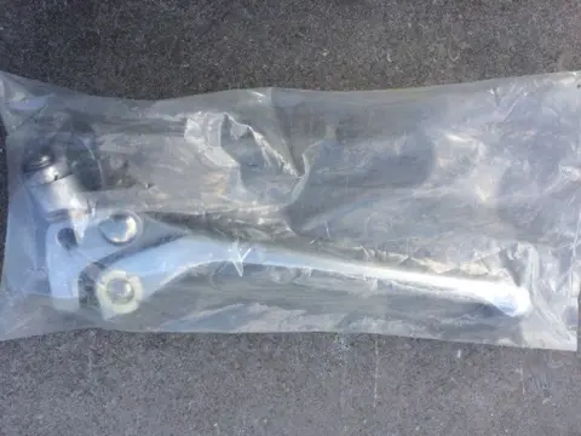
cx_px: 290
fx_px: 487
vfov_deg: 48.2
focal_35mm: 29
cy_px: 218
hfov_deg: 61.7
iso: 32
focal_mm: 4.15
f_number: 2.2
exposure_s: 1/313
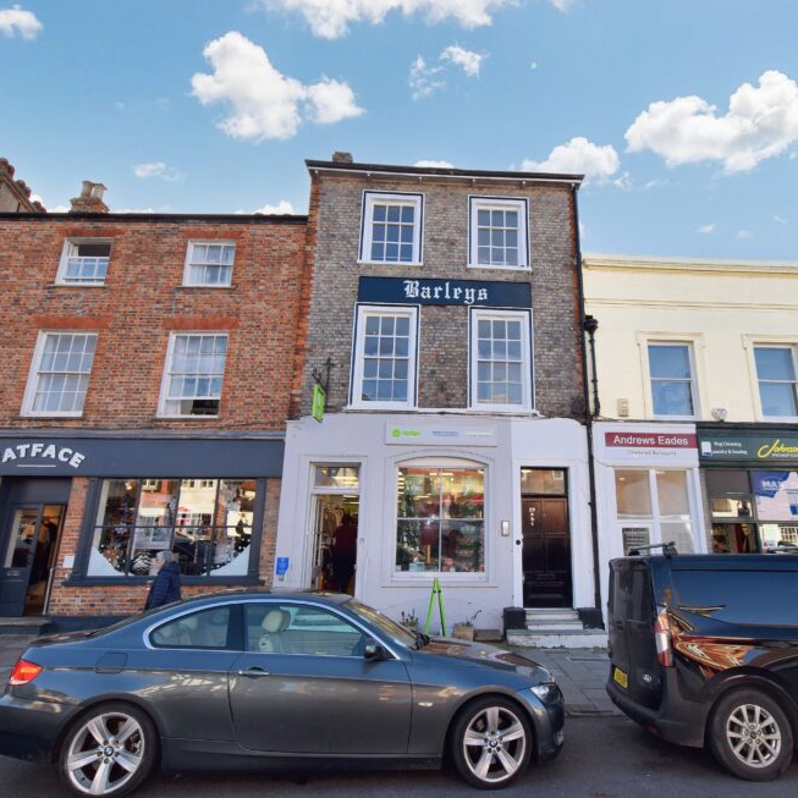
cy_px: 387
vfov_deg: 74.8
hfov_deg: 74.3
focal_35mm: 20
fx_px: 522
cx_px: 466
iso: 100
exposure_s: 1/200
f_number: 7.1
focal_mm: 10
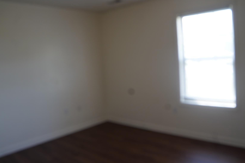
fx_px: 204
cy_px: 74
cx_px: 124
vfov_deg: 43.6
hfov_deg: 61.9
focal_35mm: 30
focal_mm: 24
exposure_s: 1/60
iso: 250
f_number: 4
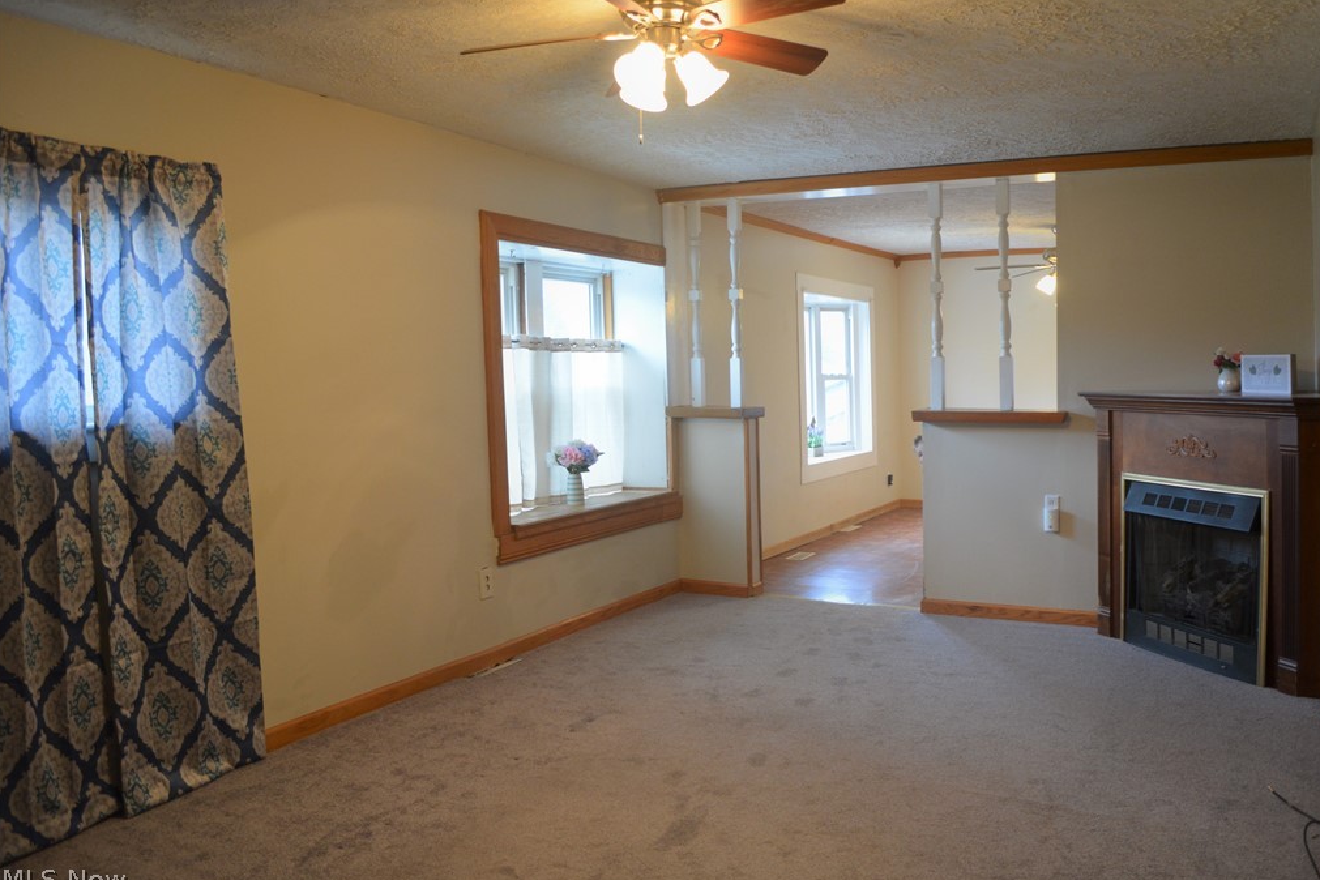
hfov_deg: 63.6
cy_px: 428
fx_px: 1063
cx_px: 704
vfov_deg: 45.0
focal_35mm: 29
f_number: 3.5
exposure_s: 1/45
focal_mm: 18
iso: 800
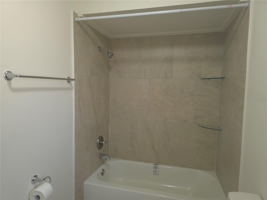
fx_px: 177
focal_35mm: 23
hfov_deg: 73.9
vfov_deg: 58.9
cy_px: 100
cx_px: 134
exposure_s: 1/60
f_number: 1.7
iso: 125
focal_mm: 6.3
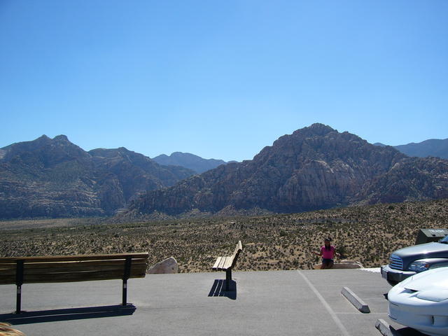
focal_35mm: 35
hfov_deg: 52.6
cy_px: 168
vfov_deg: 40.7
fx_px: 453
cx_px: 224
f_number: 8
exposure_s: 1/200
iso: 50
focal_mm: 5.8
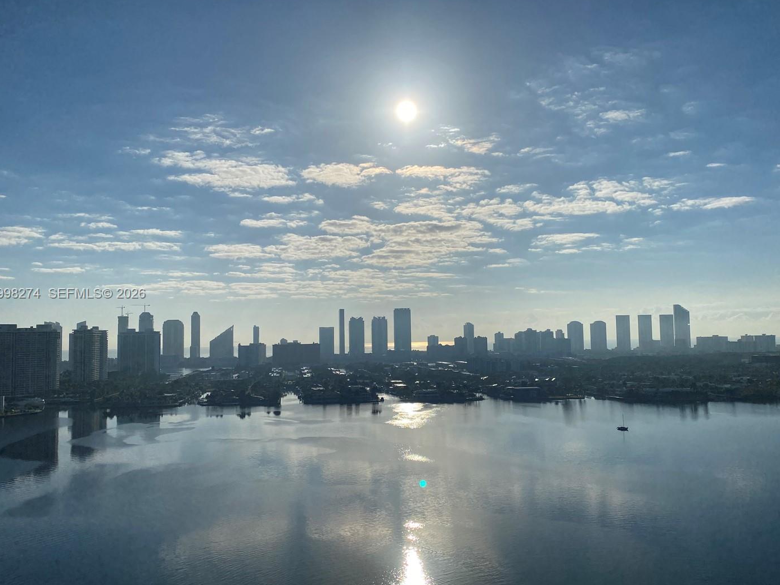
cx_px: 420
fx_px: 676
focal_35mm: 30
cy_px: 294
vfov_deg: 46.8
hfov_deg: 59.9
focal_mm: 4.25
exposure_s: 1/22727
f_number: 1.8
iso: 40
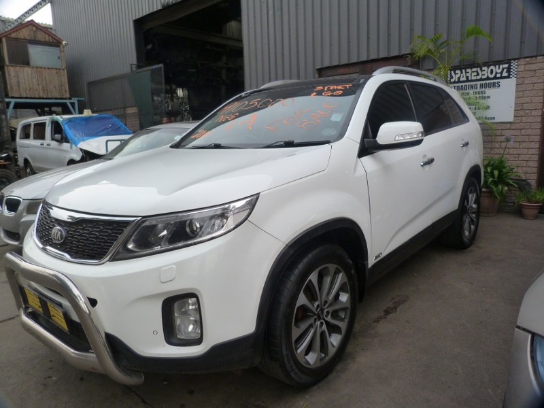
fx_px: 393
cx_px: 272
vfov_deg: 54.9
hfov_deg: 69.4
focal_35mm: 25
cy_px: 204
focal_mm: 4.5
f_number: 2.8
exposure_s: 1/60
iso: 160
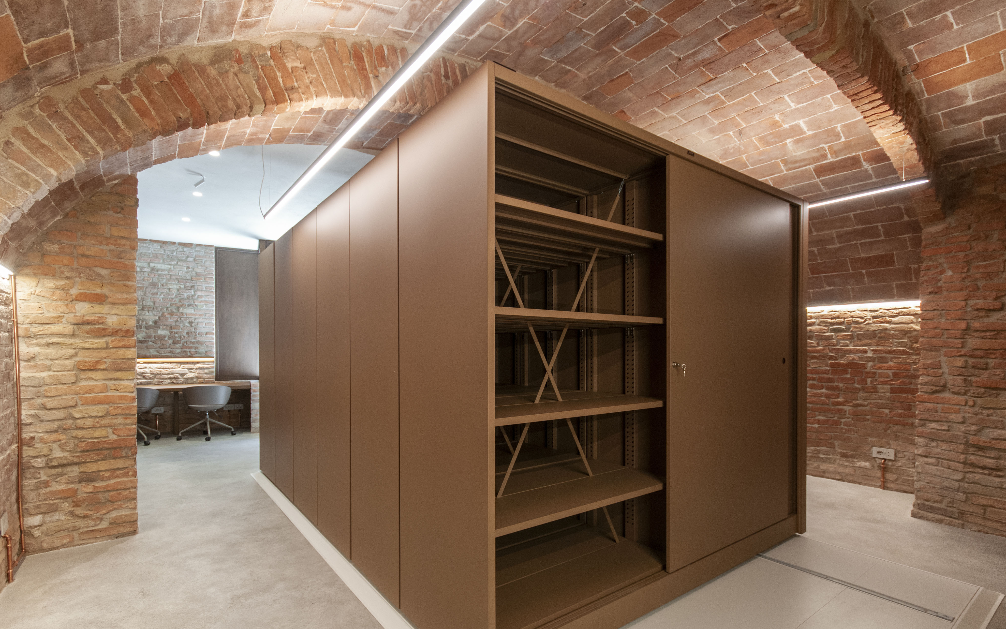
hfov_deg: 97.8
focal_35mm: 16
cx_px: 490
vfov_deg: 71.0
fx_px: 439
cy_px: 349
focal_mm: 10
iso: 500
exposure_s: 1/13
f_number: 5.6
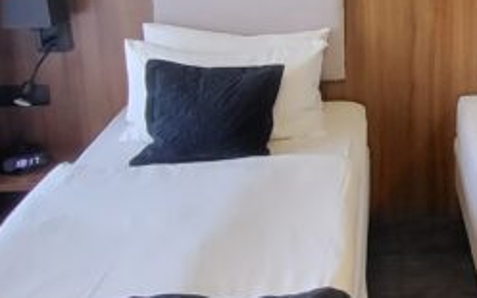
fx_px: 741
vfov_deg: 22.3
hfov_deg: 31.0
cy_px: 38
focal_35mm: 57
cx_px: 550
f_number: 2.2
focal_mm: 1.74
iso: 320
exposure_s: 1/33
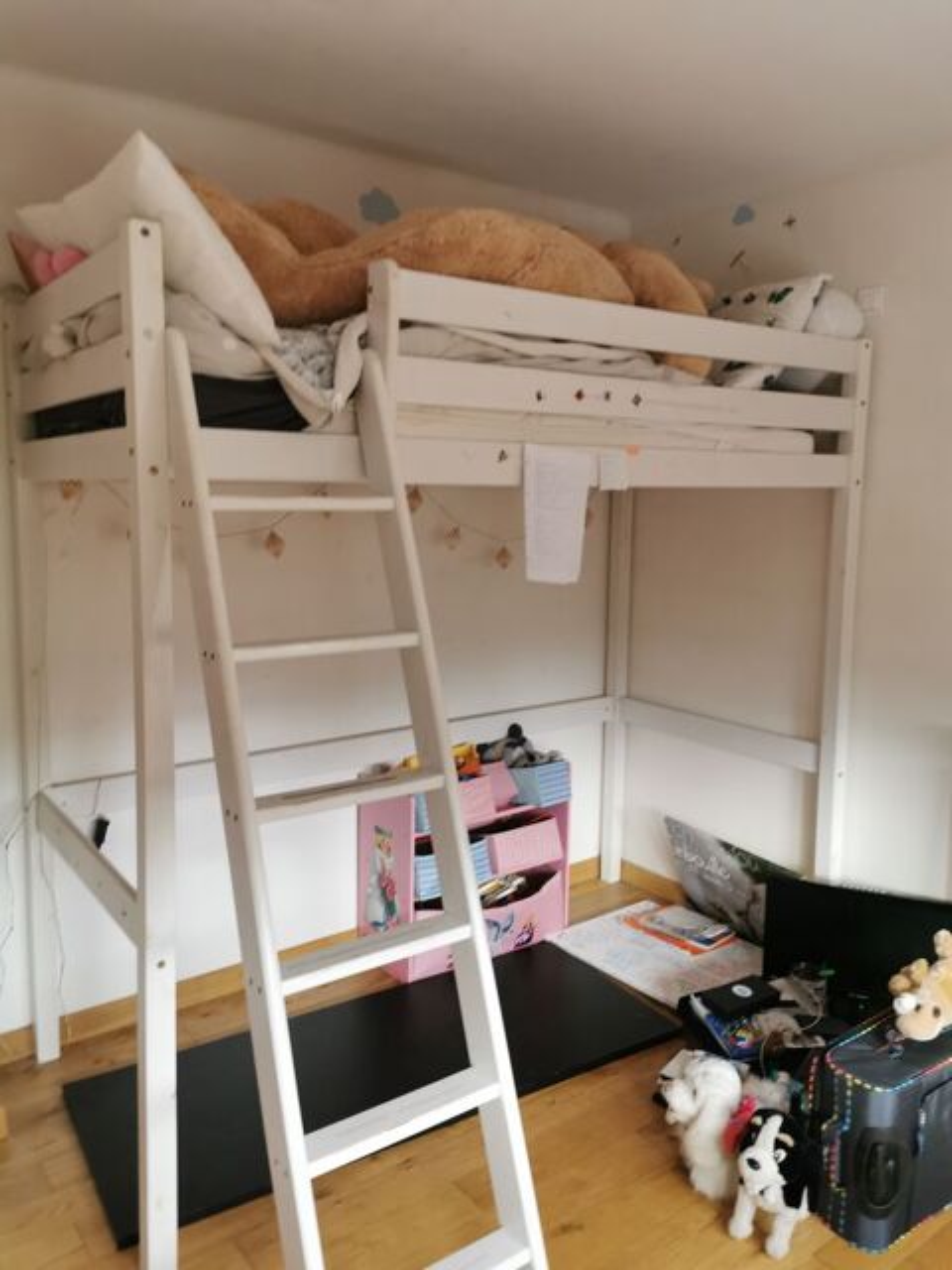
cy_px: 635
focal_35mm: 27
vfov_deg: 65.3
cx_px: 476
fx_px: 990
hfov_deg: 51.4
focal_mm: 5.56
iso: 125
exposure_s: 1/100
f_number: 1.6
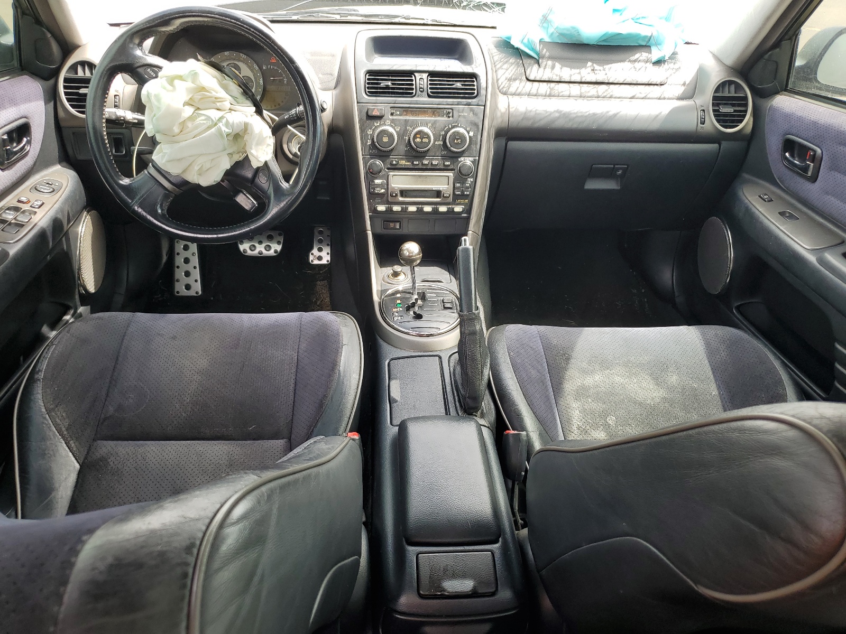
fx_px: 635
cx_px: 423
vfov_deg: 53.1
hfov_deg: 67.3
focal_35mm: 26
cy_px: 317
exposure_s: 1/270
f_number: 1.5
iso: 50
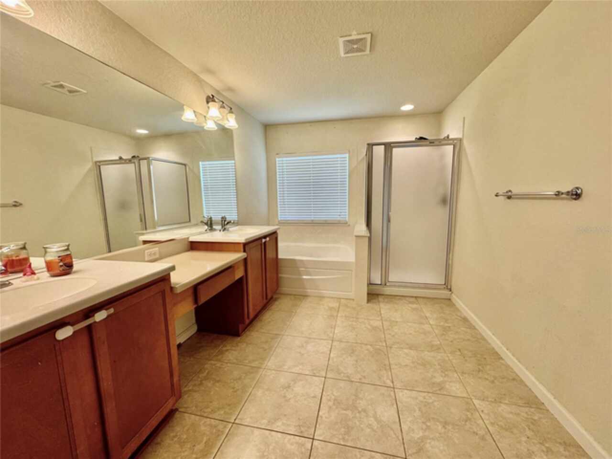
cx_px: 306
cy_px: 230
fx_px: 248
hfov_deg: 102.1
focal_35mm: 14
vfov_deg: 85.7
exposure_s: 1/120
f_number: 2.2
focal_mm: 2.22
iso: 160
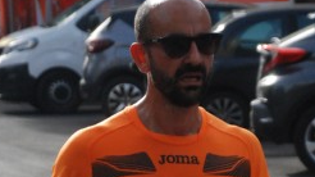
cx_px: 218
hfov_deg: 8.0
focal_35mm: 269
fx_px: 2245
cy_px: 242
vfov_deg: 4.5
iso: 1000
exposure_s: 1/1250
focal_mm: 70
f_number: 5.6
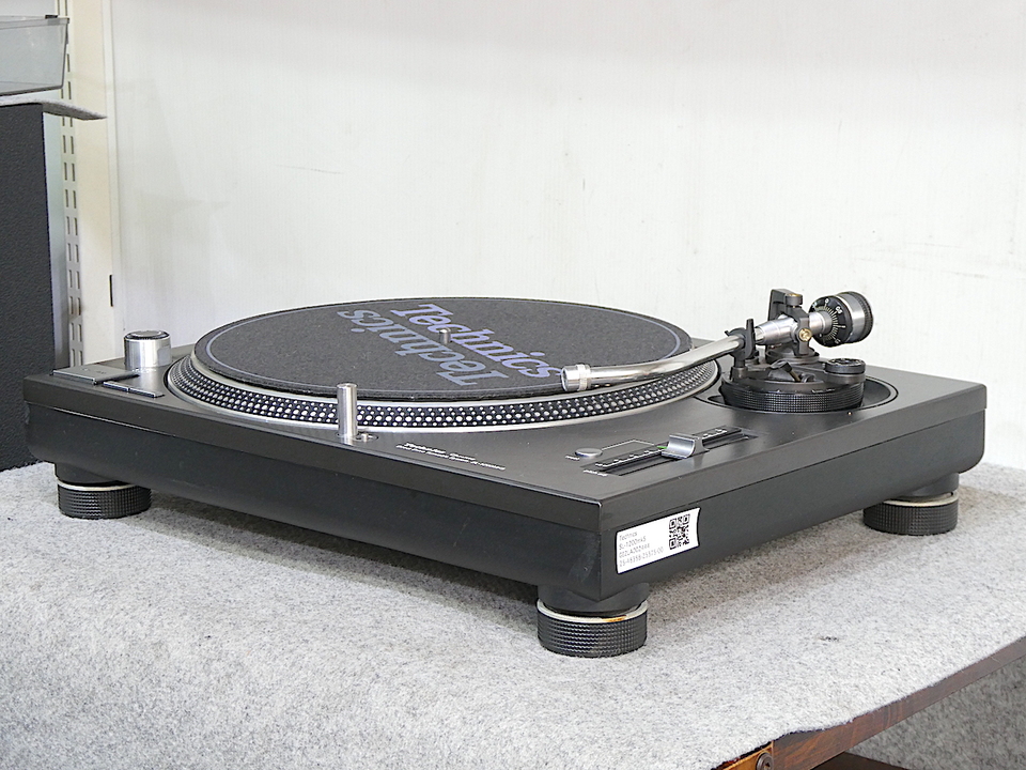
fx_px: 2193
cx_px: 513
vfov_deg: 19.9
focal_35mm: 74
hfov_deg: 26.3
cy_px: 385
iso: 200
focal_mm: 13.2
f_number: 4.6
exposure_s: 1/10
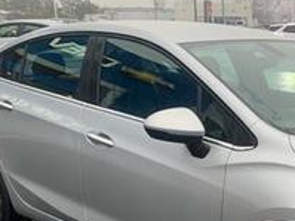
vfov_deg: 21.2
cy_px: 236
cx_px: 276
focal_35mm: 66
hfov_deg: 28.1
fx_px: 562
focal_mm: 4.25
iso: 50
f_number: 1.8
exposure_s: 1/122
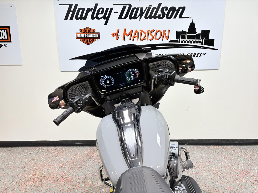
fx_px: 194
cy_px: 96
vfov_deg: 53.1
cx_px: 129
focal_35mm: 26
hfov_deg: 67.3
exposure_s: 1/120
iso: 40
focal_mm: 5.96
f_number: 1.6
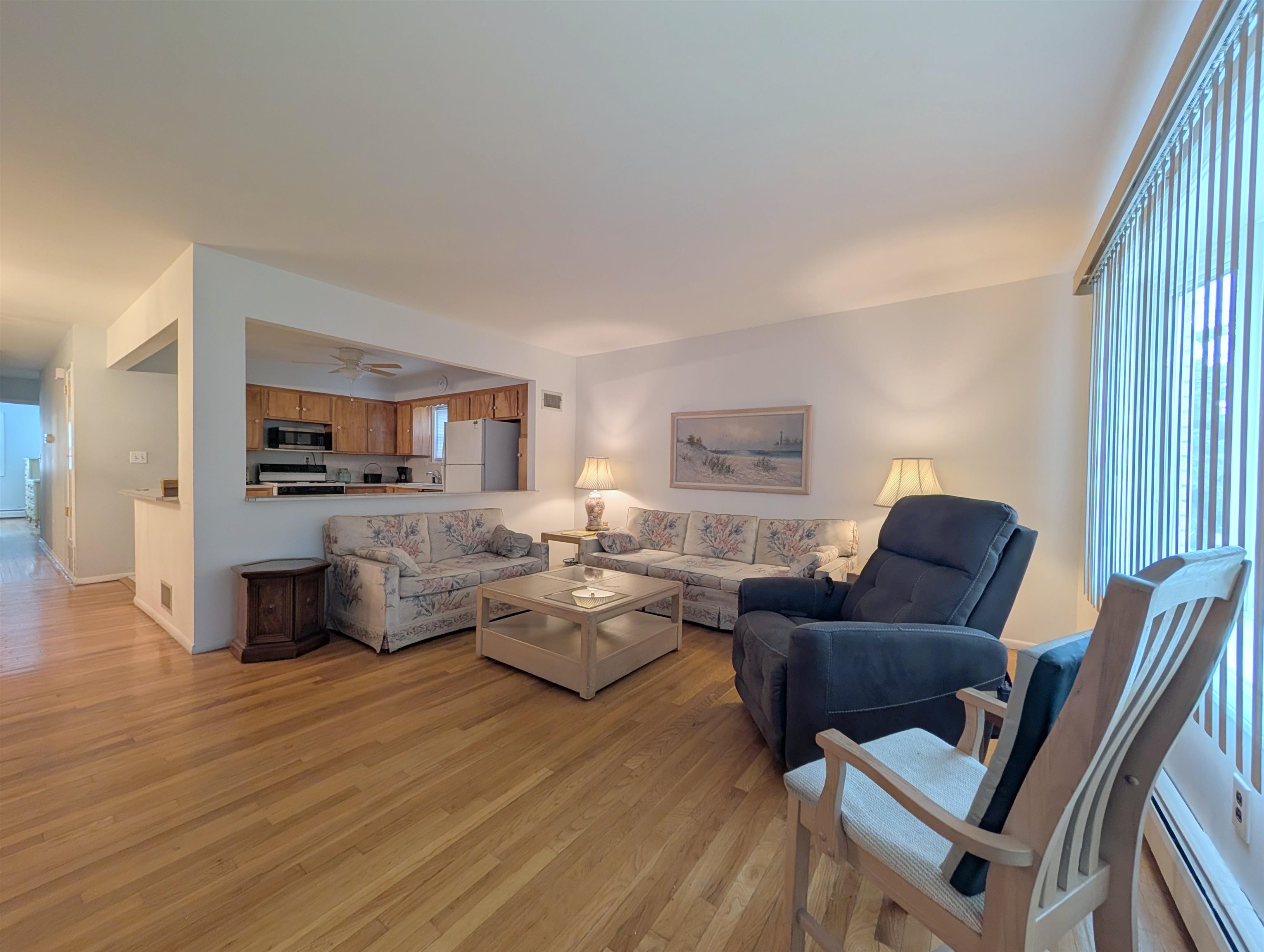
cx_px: 632
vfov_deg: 94.6
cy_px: 476
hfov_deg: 110.5
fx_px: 439
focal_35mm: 12
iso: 72
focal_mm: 2.02
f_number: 1.7
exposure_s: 1/60
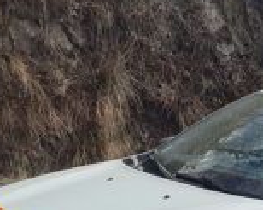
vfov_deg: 17.6
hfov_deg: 21.7
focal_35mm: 82
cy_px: 268
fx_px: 638
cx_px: 309
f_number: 1.9
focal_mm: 3.6
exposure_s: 1/1460
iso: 40
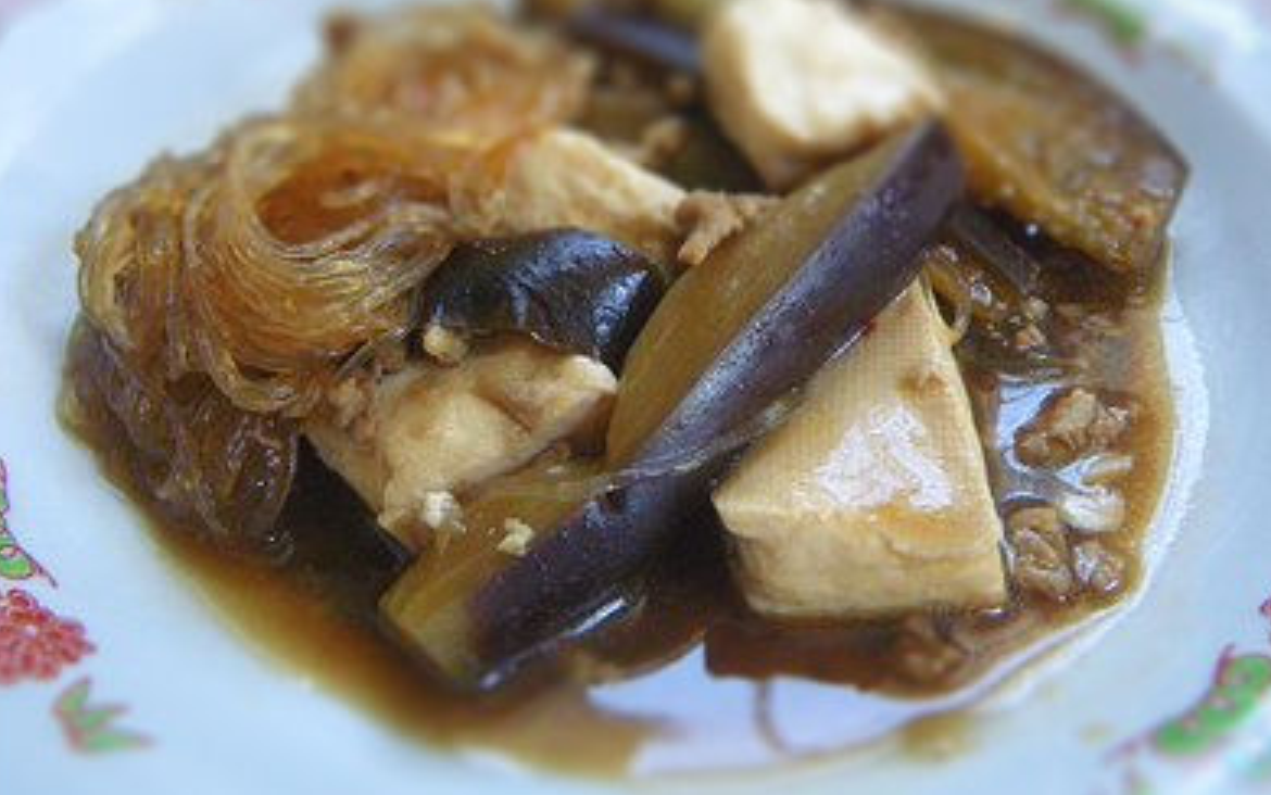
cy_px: 313
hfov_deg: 52.7
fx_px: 1282
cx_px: 636
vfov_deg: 34.3
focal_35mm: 37
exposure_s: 1/30
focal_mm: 6.1
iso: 800
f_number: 3.8
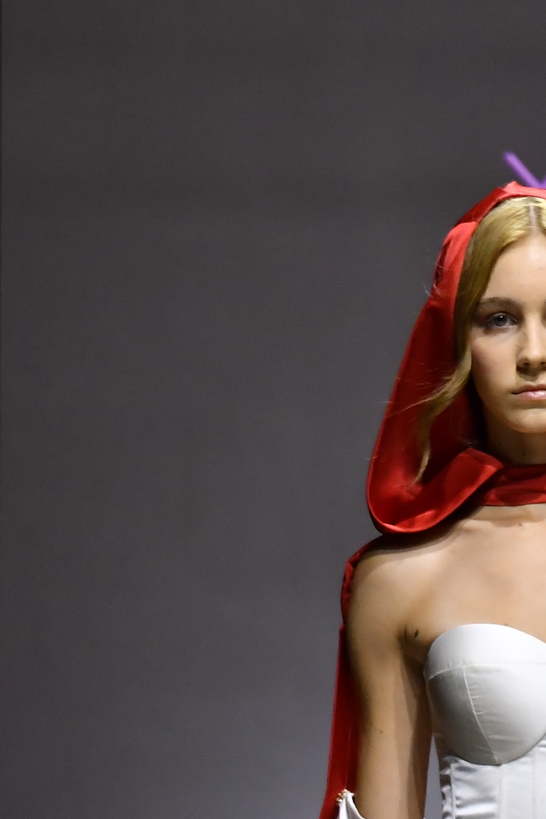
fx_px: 9190
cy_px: 967
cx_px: 438
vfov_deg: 5.1
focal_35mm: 404
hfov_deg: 3.4
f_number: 5.6
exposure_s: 1/320
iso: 1250
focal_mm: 80
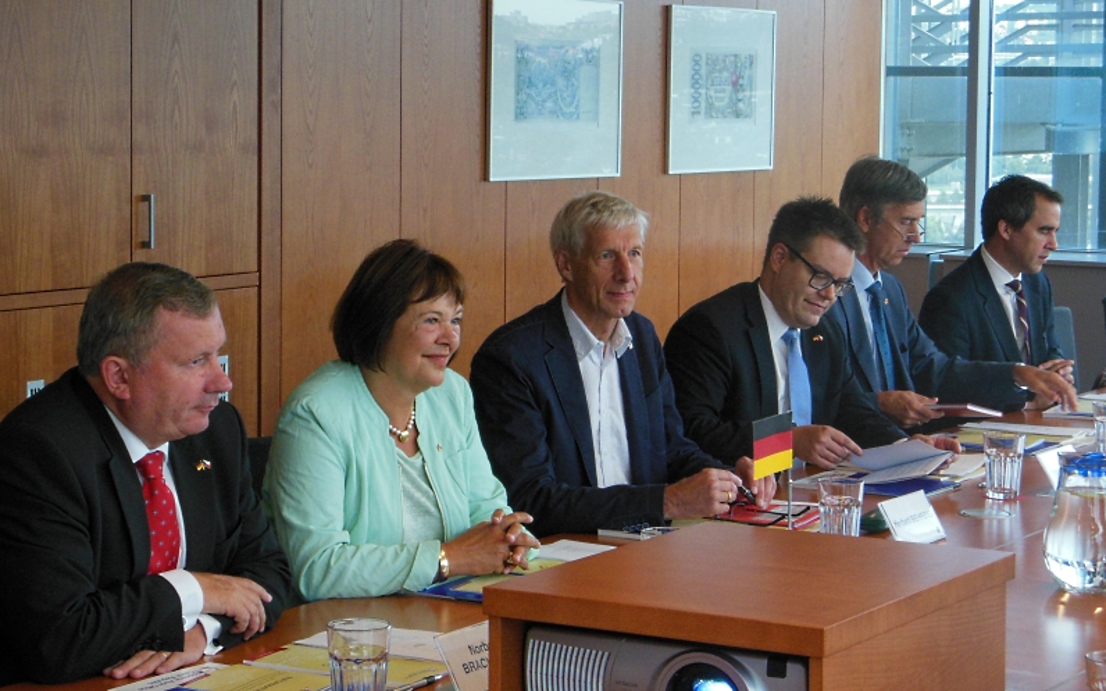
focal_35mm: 81
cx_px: 552
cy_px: 277
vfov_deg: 16.1
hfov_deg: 25.5
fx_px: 2441
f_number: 4.4
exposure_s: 1/100
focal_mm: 13.6
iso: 400
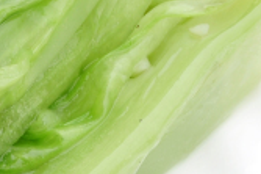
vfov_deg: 3.0
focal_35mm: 460
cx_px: -345
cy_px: 78
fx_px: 3332
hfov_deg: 4.4
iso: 100
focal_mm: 50
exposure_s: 1/20
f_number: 11
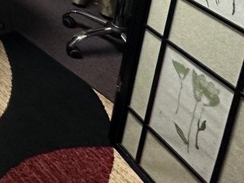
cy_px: -138
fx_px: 395
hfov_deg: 20.7
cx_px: -215
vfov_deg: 19.9
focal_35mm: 56
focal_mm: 2.22
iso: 200
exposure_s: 1/60
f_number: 2.2
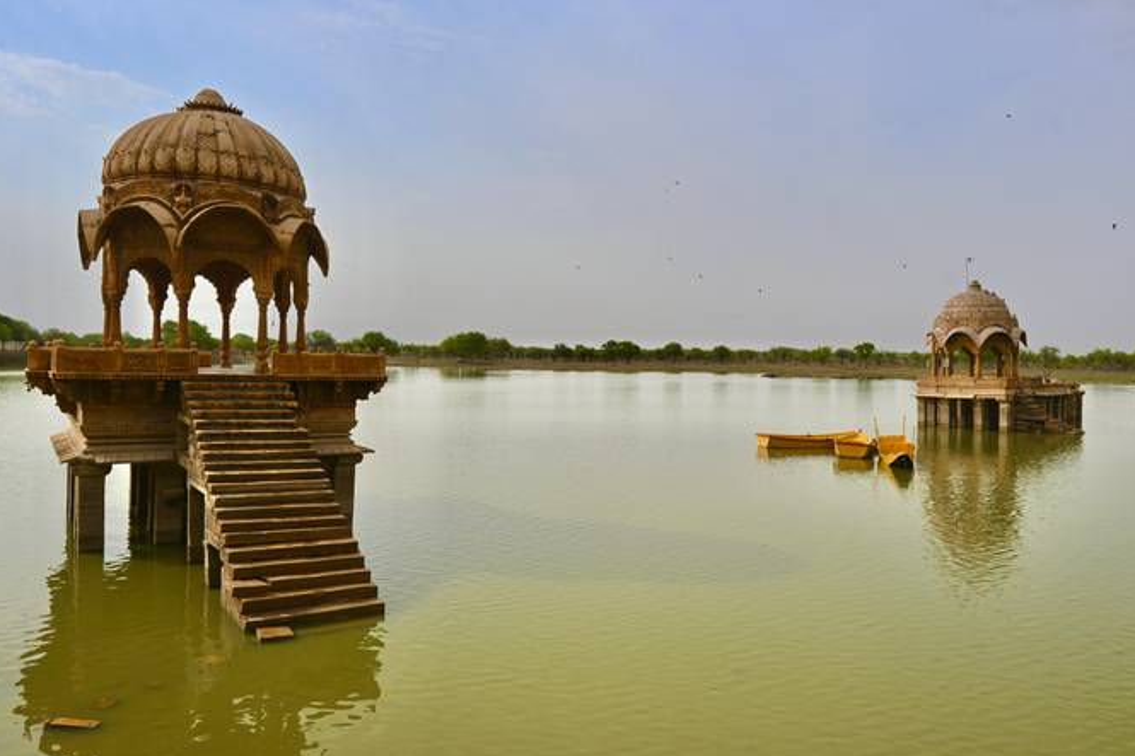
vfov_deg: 49.5
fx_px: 819
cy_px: 353
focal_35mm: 26
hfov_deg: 69.4
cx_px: 553
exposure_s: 1/500
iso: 100
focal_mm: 16
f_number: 8
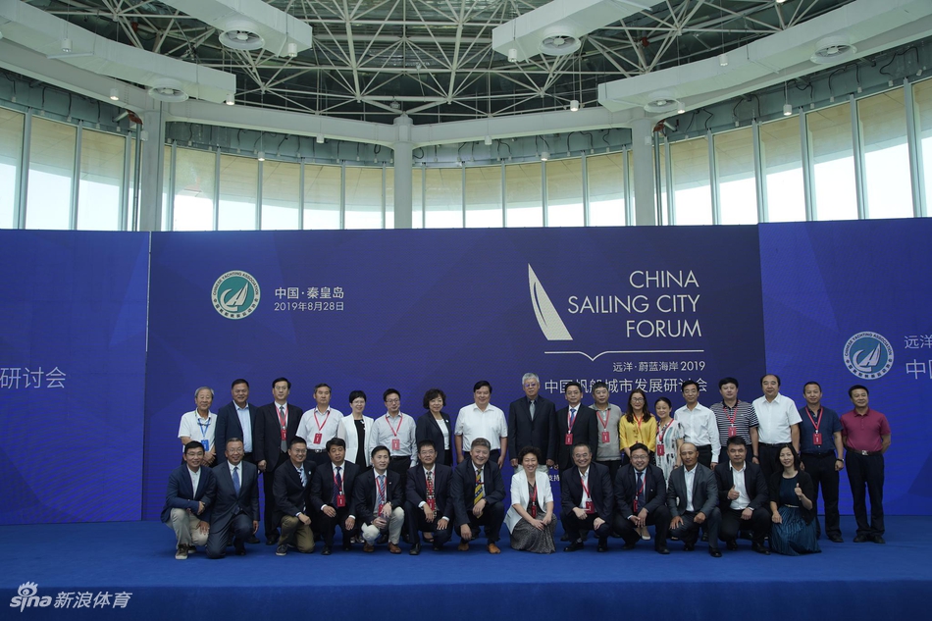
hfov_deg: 58.7
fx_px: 828
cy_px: 310
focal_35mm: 32
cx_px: 466
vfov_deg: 41.1
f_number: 6.3
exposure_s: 1/40
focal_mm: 32
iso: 100
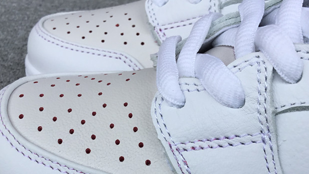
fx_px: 402
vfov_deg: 23.7
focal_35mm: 49
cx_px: 137
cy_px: 160
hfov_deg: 42.0
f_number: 2.4
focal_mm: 3.3
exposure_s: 1/375
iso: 25
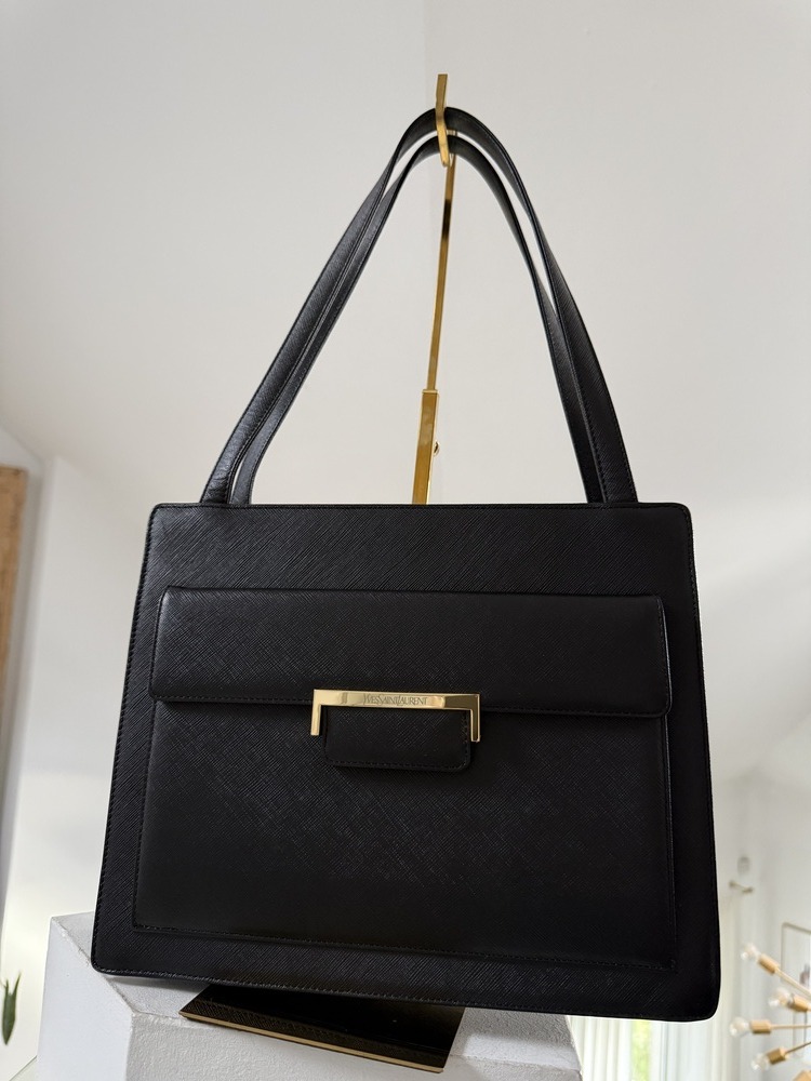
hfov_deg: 56.8
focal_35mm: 24
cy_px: 540
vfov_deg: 71.6
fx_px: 750
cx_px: 406
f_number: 1.78
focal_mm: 6.76
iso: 400
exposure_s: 1/60
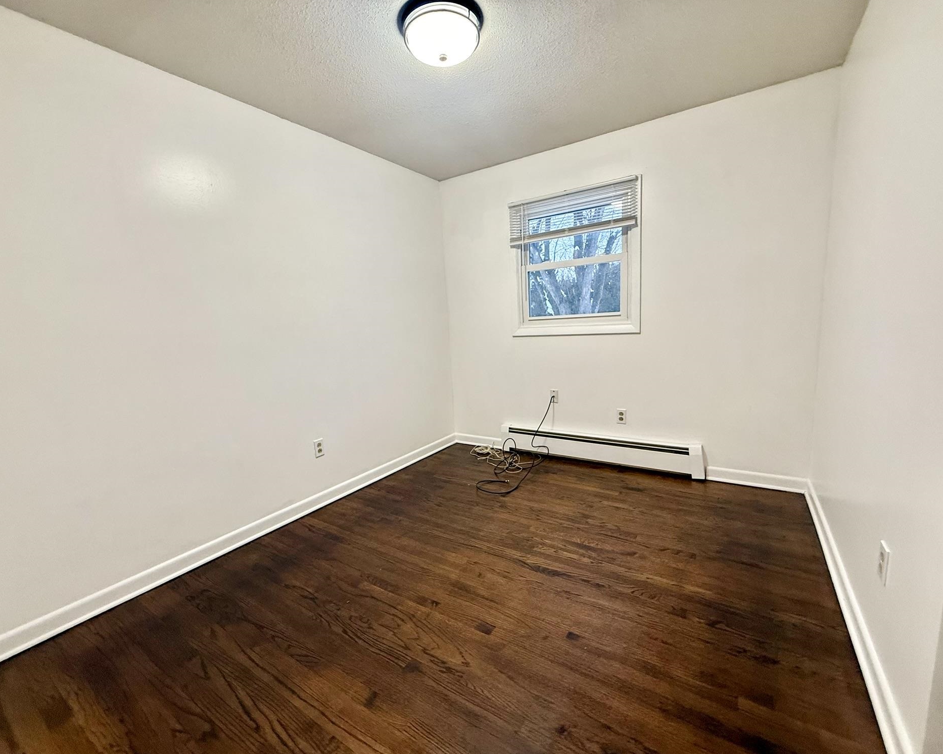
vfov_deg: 84.0
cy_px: 386
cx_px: 466
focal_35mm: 15
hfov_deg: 96.8
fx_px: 419
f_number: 2.2
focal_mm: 2.22
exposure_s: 1/60
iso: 200
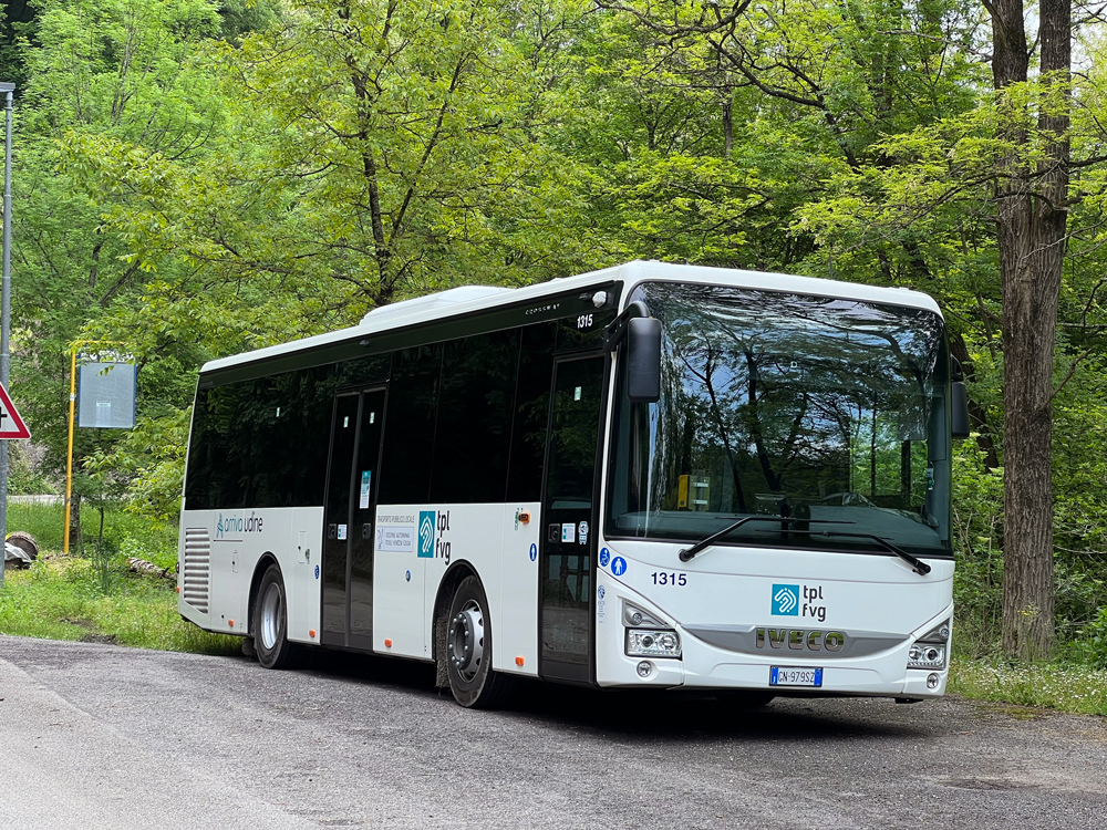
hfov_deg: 25.3
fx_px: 2462
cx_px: 554
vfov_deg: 19.1
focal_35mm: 77
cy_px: 415
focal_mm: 9
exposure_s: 1/101
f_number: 2.8
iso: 32
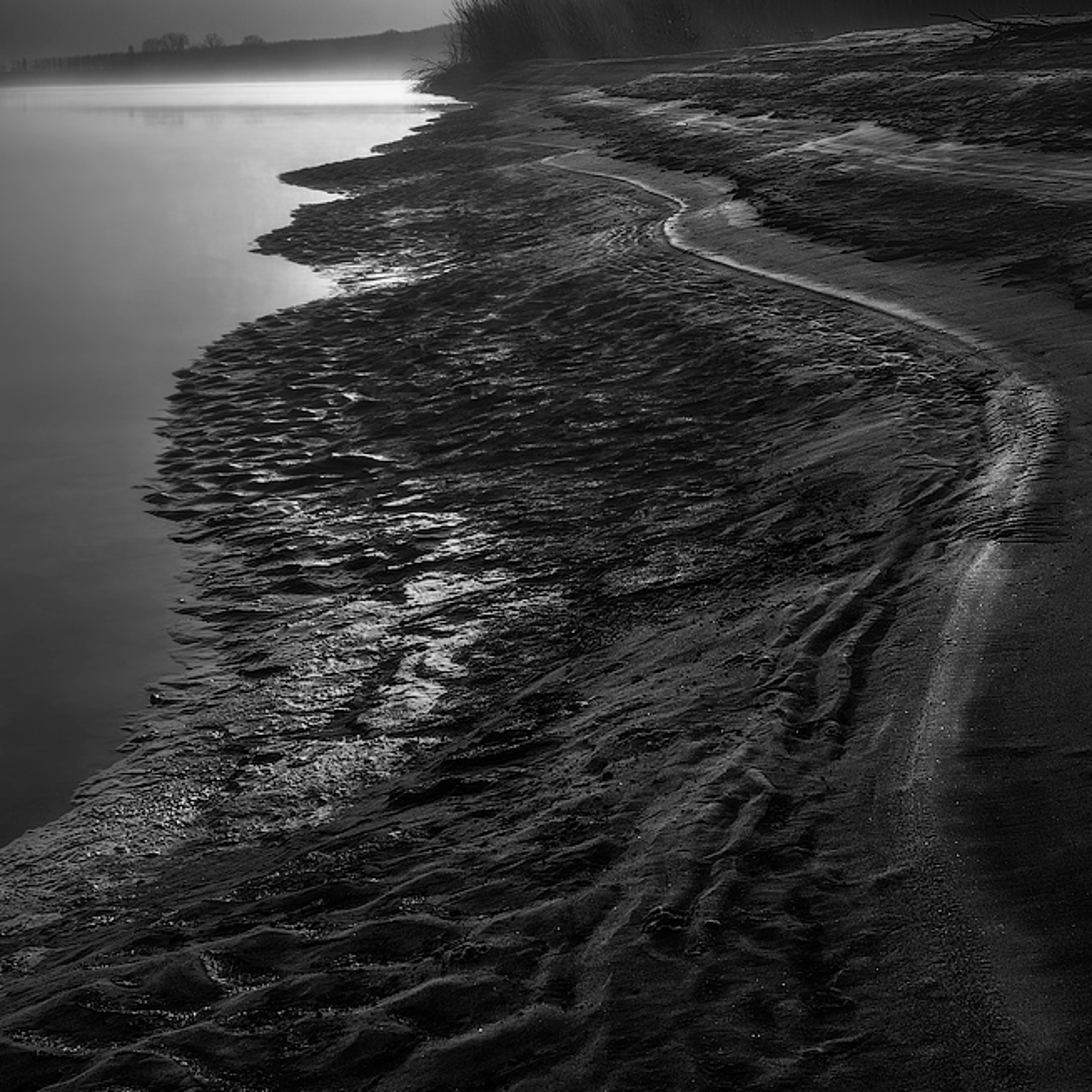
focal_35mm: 52
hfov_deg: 32.8
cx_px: 540
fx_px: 1856
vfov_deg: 32.4
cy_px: 322
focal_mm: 40
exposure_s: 1/50
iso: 100
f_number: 16
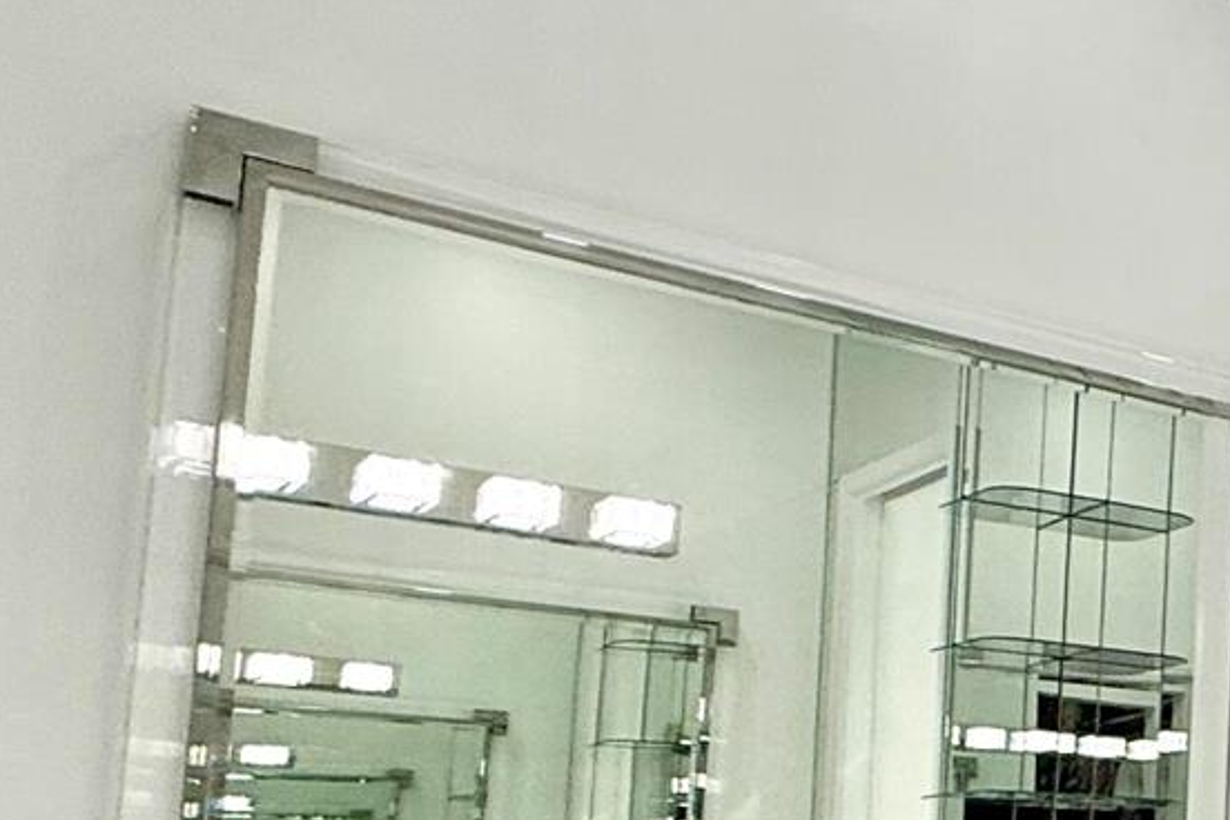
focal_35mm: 54
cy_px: 816
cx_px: 2204
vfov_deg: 24.0
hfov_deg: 22.2
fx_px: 1845
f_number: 2.2
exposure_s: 1/157
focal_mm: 2.22
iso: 64
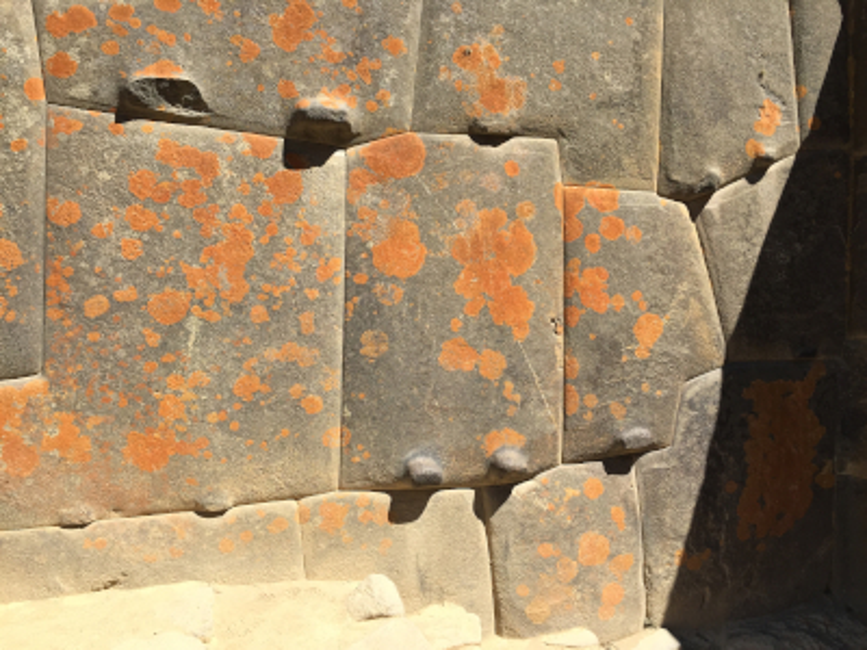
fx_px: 726
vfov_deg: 48.2
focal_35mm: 29
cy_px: 325
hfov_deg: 61.7
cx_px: 434
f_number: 2.2
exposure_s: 1/1582
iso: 32
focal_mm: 4.15
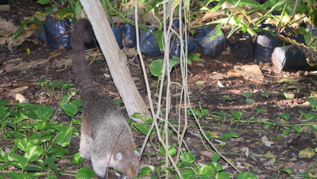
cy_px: 141
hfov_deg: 17.9
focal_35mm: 120
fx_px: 1007
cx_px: 170
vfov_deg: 10.1
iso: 900
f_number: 5.6
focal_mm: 55
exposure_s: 1/60
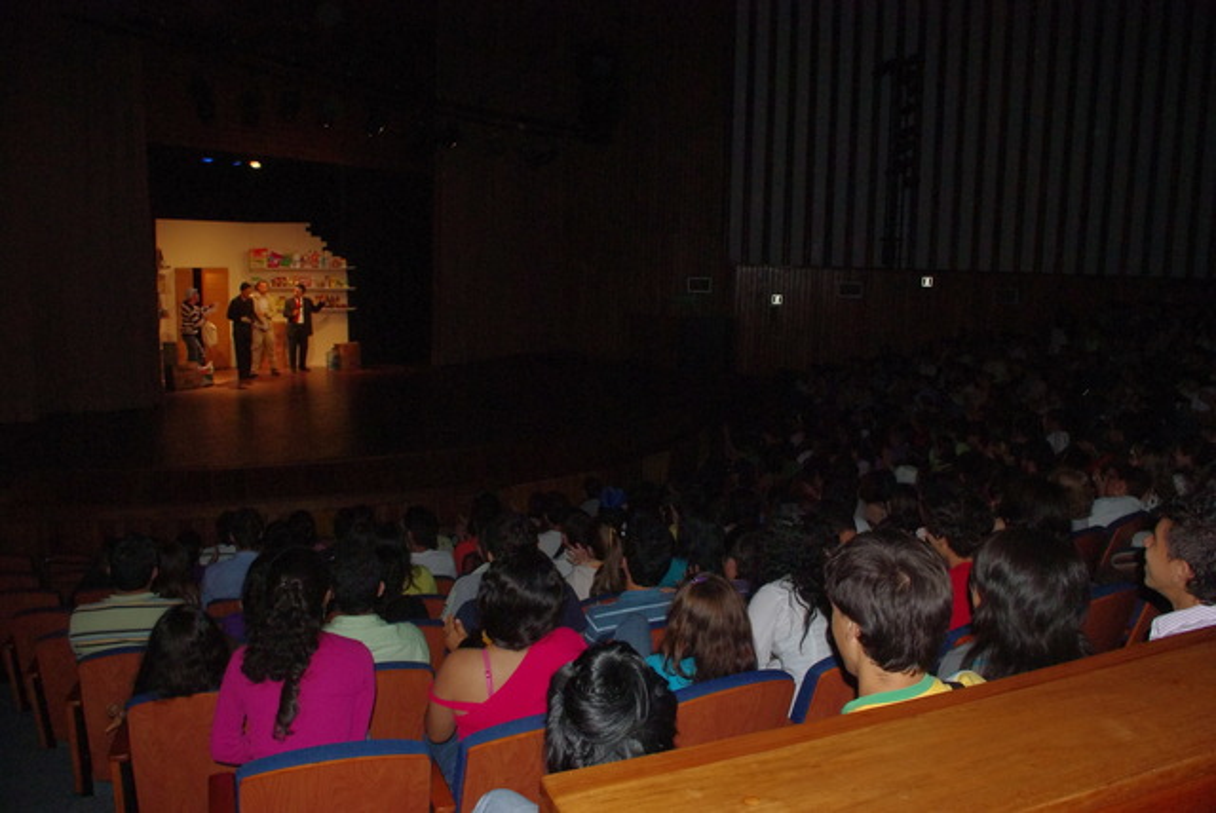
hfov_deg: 67.3
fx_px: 913
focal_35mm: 27
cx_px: 608
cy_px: 406
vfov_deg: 48.0
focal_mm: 18
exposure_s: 1/30
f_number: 9.5
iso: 800
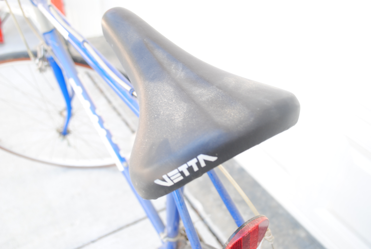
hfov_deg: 53.1
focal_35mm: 36
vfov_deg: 37.0
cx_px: 186
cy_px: 124
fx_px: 371
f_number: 4
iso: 100
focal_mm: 24
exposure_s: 1/25
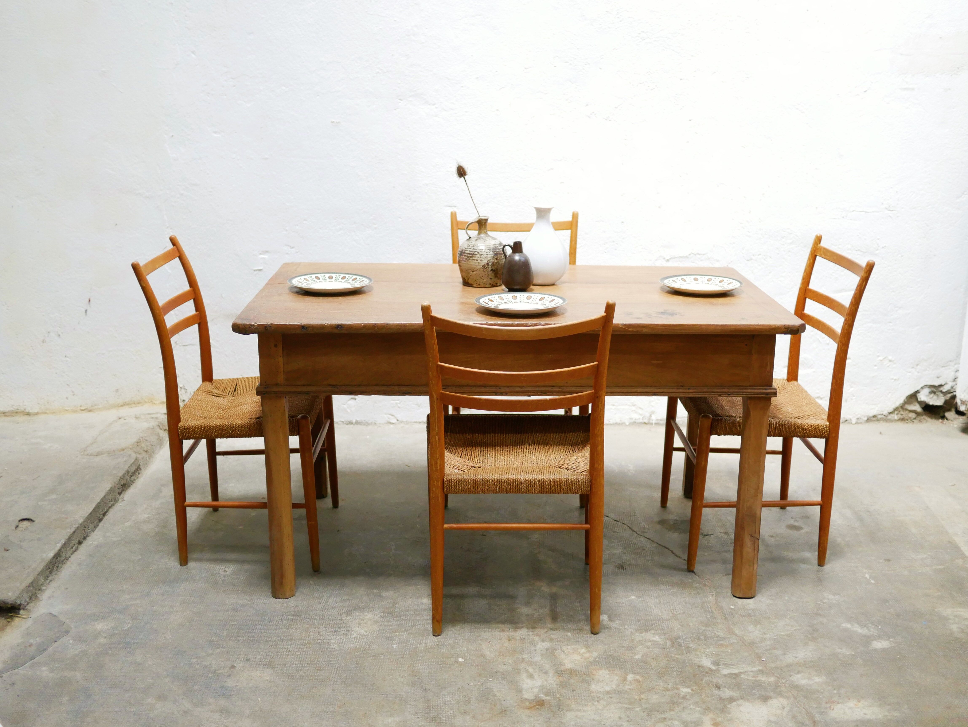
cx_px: 484
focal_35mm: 40
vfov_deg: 36.0
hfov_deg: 46.8
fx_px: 1119
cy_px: 364
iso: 1000
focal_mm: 20
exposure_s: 1/60
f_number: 1.7
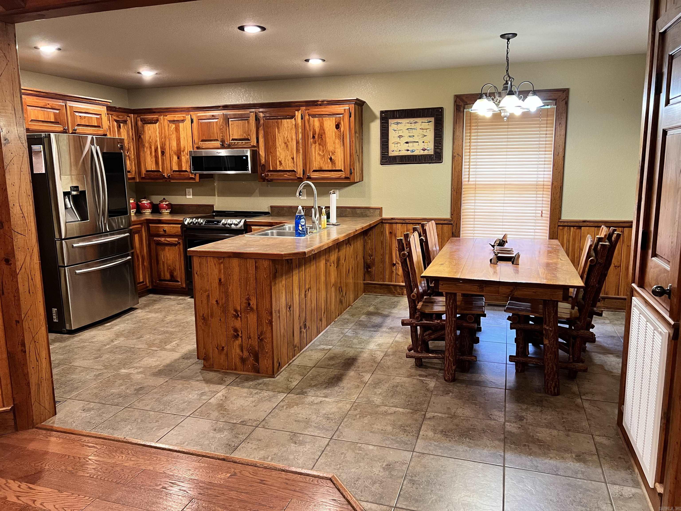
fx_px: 511
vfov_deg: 53.1
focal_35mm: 26
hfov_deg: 67.3
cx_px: 340
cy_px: 256
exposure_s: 1/60
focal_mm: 5.7
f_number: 1.5
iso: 320
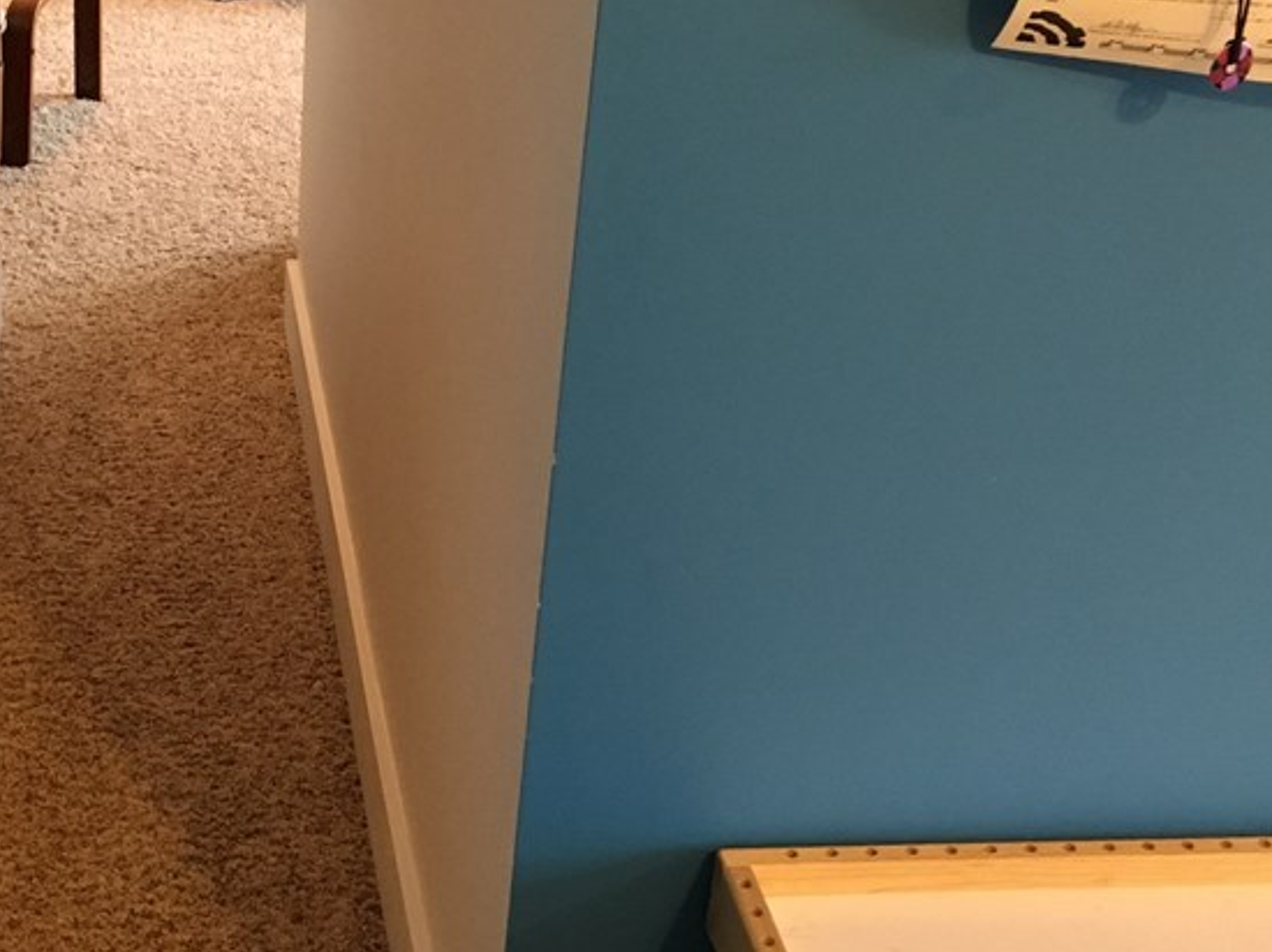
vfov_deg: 27.0
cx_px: 349
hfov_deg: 34.9
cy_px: 400
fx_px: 1983
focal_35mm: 54
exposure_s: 1/24
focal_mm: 4.15
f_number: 2.2
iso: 200
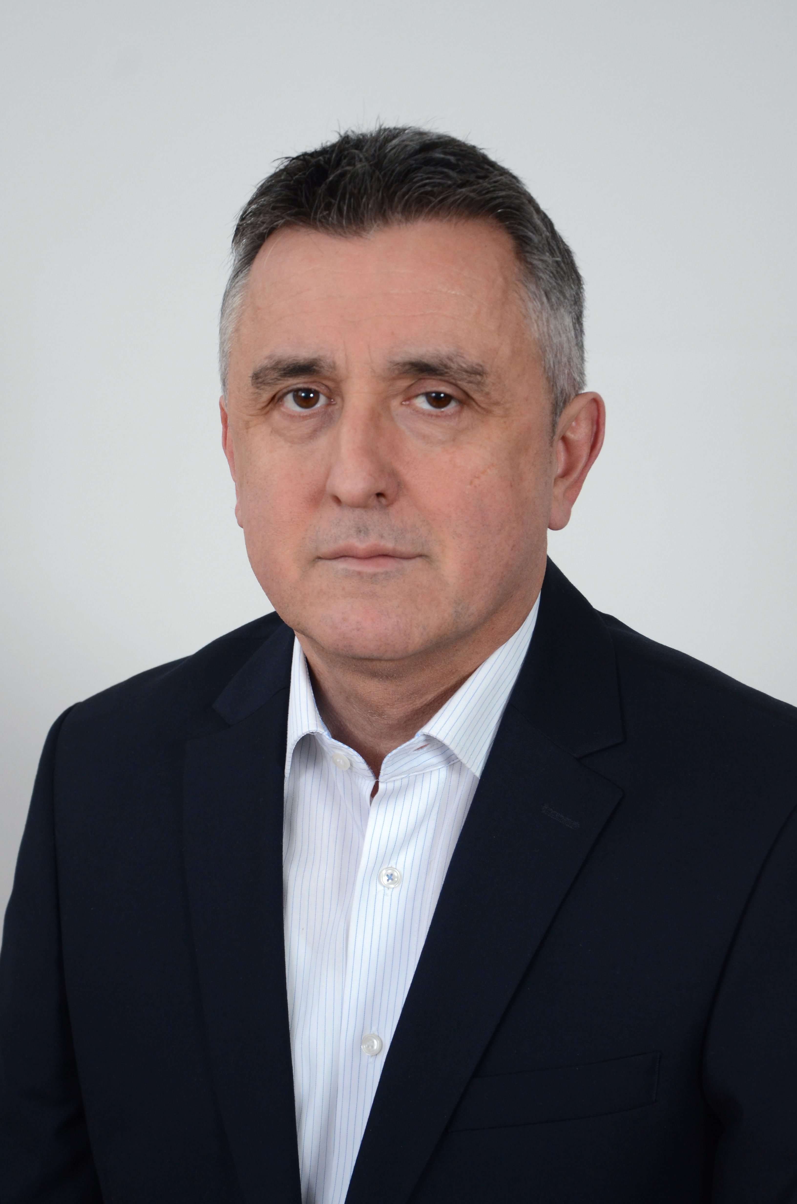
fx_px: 2902
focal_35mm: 87
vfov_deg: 23.4
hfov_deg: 15.6
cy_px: 602
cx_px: 398
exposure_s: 1/100
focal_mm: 58
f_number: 5.6
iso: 500
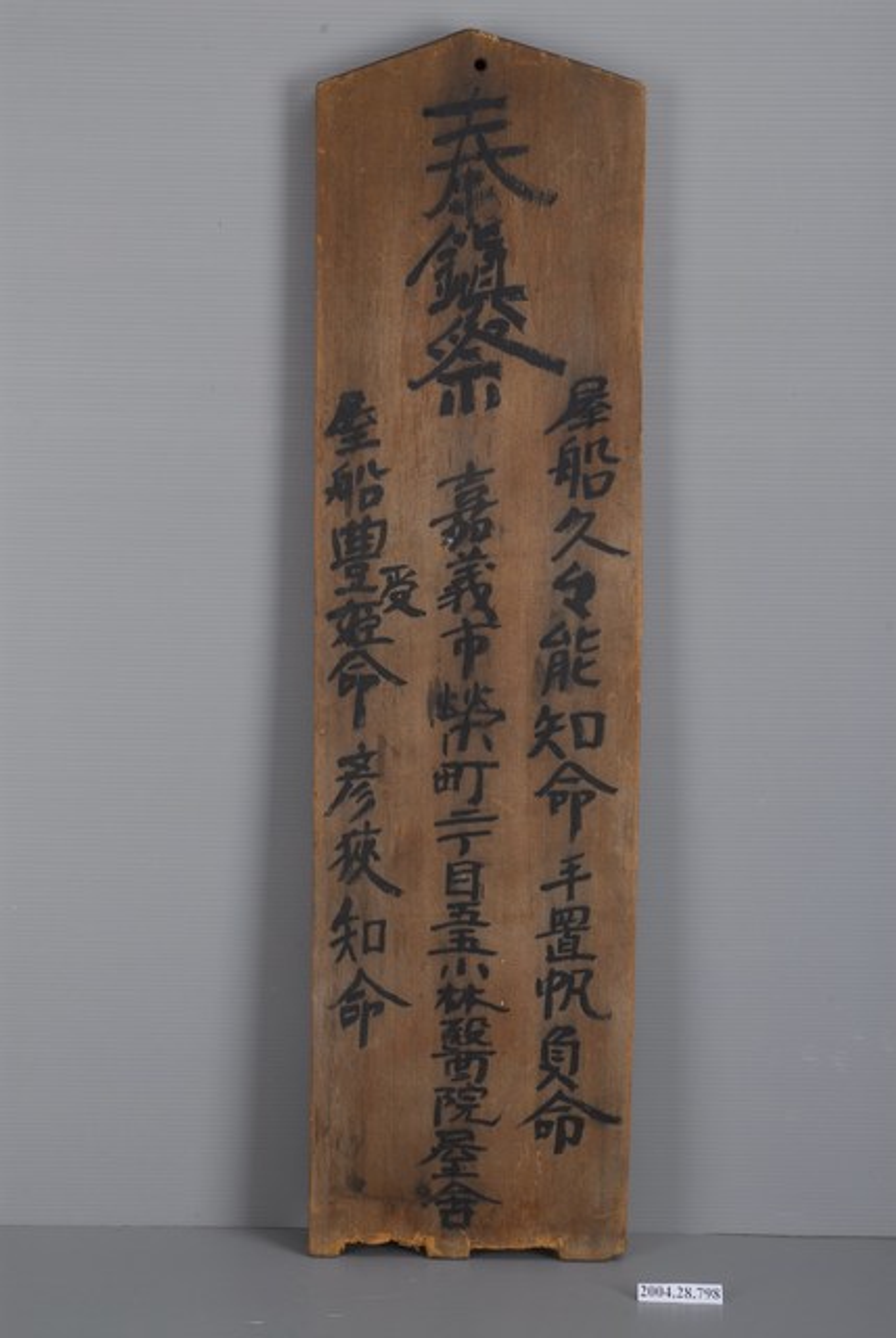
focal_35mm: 60
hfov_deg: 22.7
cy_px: 669
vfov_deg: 33.3
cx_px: 448
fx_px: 2231
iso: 100
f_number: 18
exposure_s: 1/160
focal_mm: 40
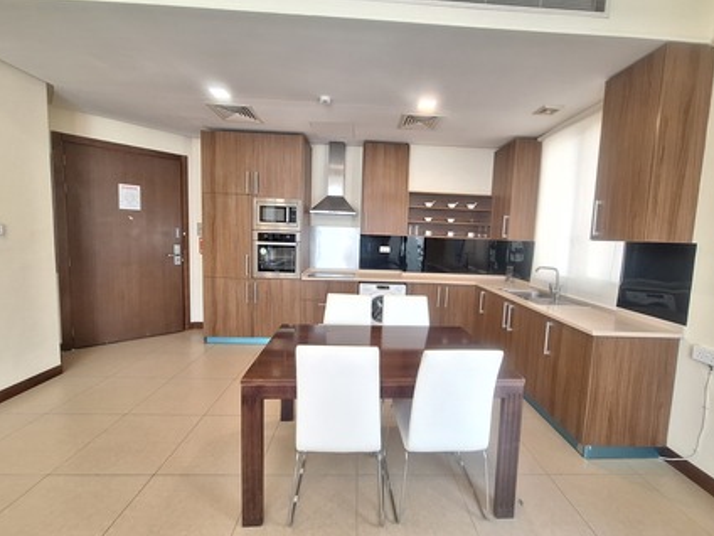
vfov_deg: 85.6
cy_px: 259
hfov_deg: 102.0
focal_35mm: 14
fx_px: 289
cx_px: 370
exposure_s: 1/50
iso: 200
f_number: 2.2
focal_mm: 1.74
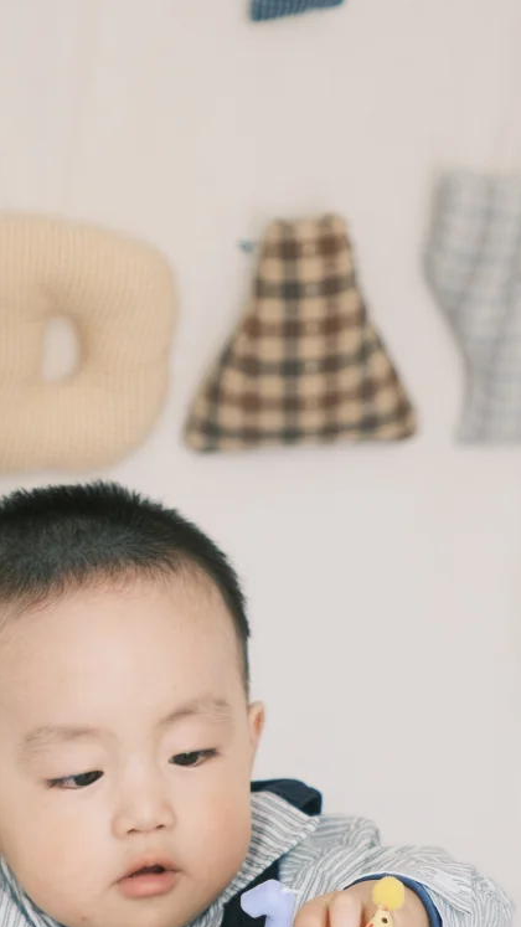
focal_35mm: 150
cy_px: 804
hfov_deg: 8.1
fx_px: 3685
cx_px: 211
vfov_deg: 14.2
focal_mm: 43.7
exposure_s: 1/80
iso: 1000
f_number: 2.8
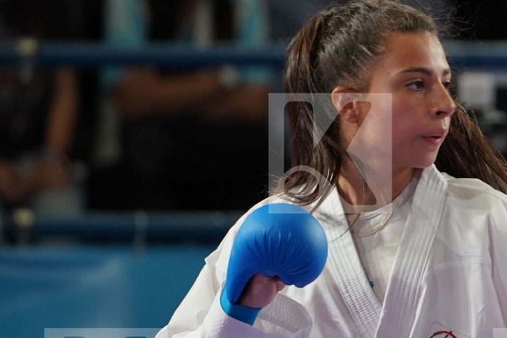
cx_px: 555
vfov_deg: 2.0
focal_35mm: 705
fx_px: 9930
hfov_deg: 2.9
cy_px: 153
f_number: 2.8
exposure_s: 1/1000
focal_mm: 200
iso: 1000
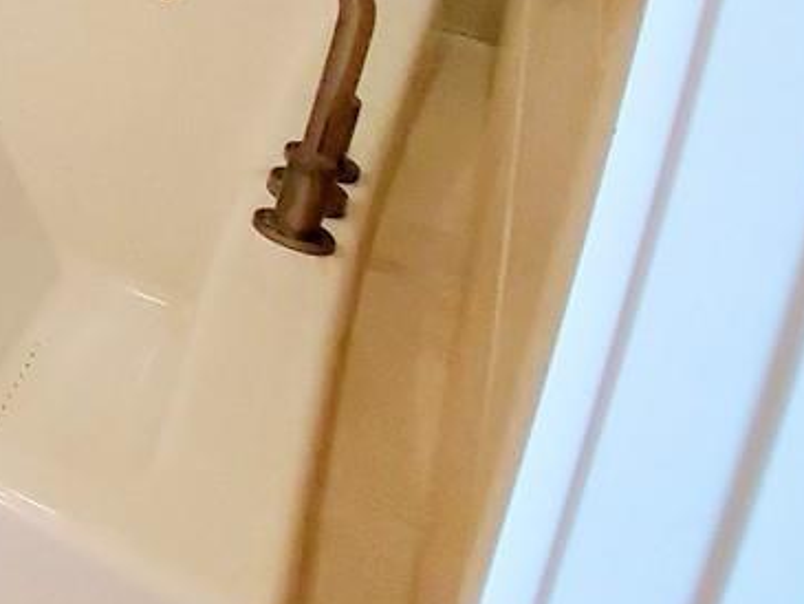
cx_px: -861
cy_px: -377
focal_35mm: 57
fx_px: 1324
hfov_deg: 18.5
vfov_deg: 20.6
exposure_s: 1/59.2
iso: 320
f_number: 2.2
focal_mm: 1.8
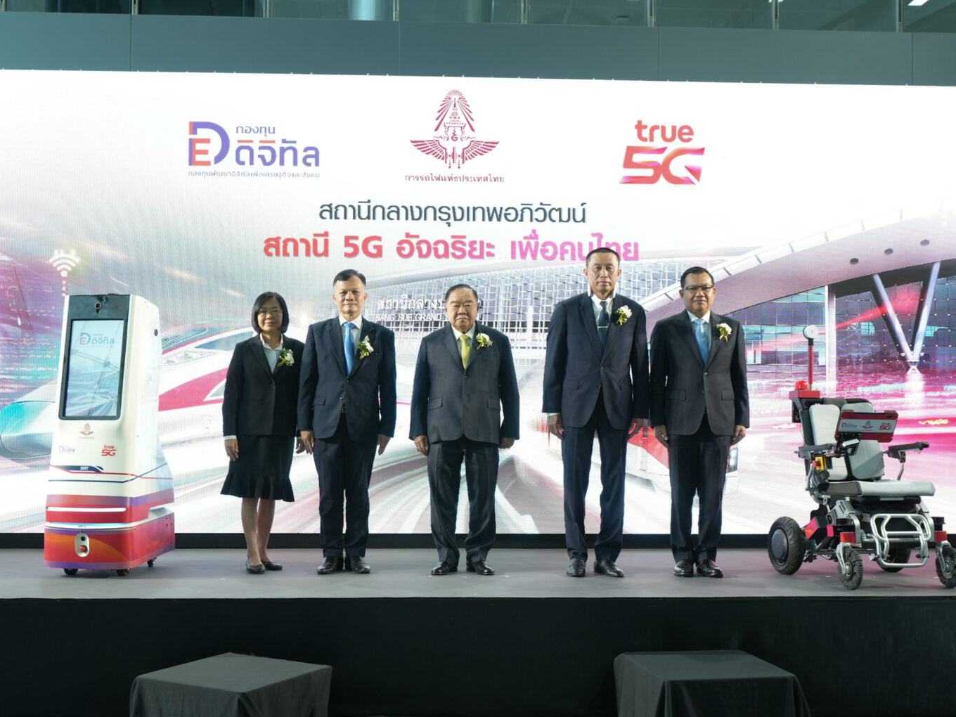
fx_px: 1049
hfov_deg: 48.9
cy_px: 358
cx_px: 444
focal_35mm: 38
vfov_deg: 37.7
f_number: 5
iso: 1250
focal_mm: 35
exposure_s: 1/125
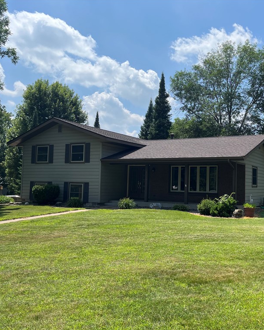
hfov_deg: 42.9
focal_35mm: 34
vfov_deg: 52.8
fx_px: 332
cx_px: 169
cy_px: 165
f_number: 1.6
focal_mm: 5.1
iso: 50
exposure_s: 1/3521
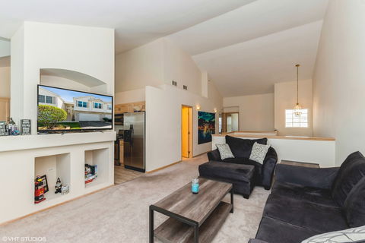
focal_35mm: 15
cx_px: 182
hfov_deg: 100.4
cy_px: 122
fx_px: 152
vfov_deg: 77.3
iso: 250
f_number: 7.1
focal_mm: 10
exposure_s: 1/30
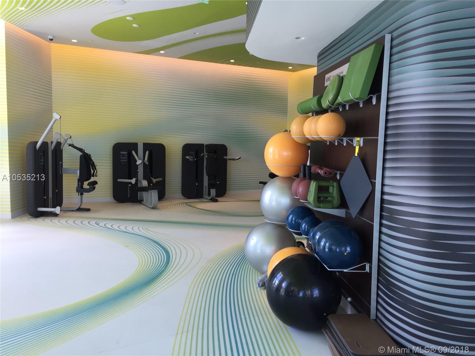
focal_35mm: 29
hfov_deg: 61.7
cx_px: 238
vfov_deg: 48.2
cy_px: 178
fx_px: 398
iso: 40
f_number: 2.2
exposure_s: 1/60
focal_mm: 4.15
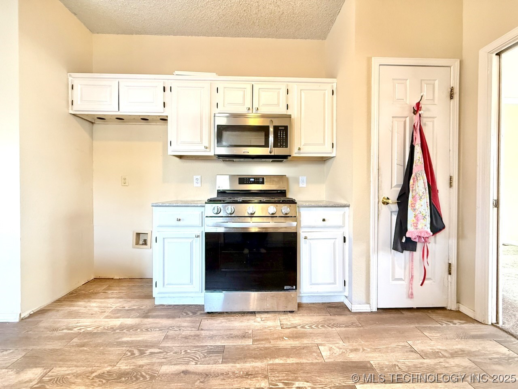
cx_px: 259
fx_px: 210
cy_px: 194
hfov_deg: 102.0
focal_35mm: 14
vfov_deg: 85.7
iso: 500
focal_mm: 2.22
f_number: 2.2
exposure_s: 1/60
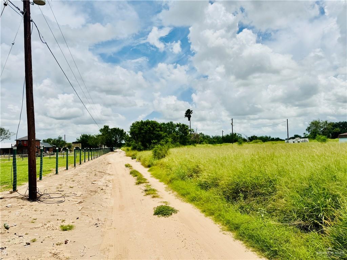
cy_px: 130
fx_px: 241
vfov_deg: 56.8
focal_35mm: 24
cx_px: 174
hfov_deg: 71.6
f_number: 1.78
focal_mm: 6.76
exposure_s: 1/12346
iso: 64
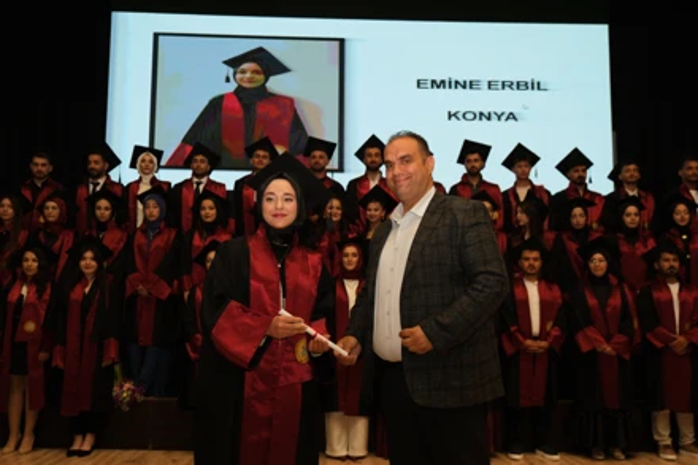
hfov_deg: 60.3
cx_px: 349
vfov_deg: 42.3
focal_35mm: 31
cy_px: 232
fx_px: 601
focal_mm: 20.6
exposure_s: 1/160
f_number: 2.8
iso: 1250
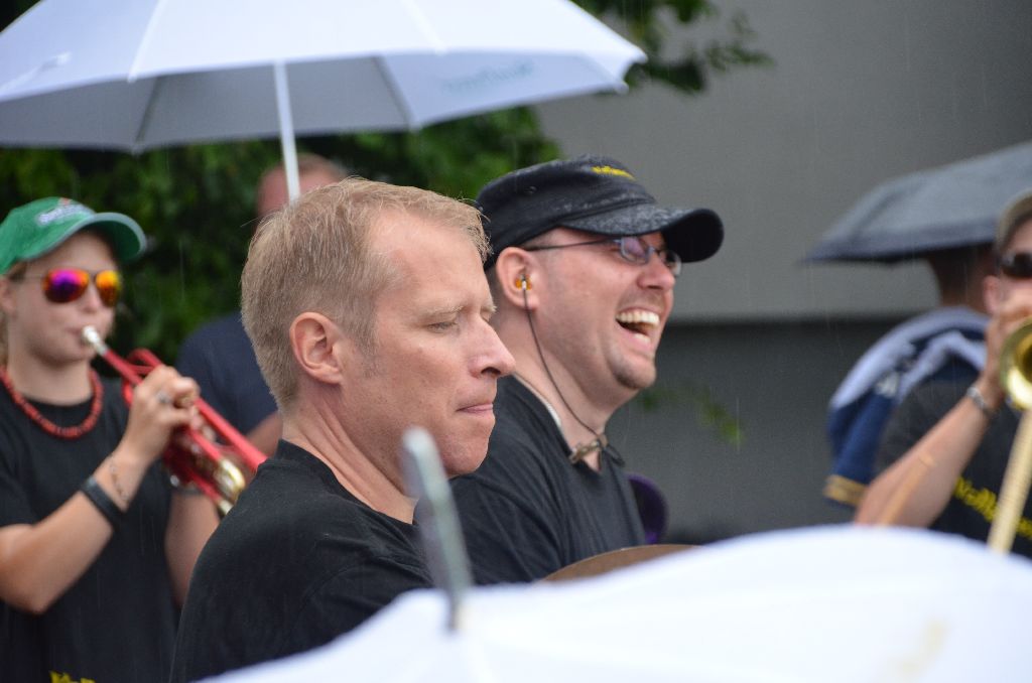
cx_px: 516
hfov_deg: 8.9
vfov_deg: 5.9
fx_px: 6650
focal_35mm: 232
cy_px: 342
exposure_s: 1/125
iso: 1100
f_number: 6
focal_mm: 155
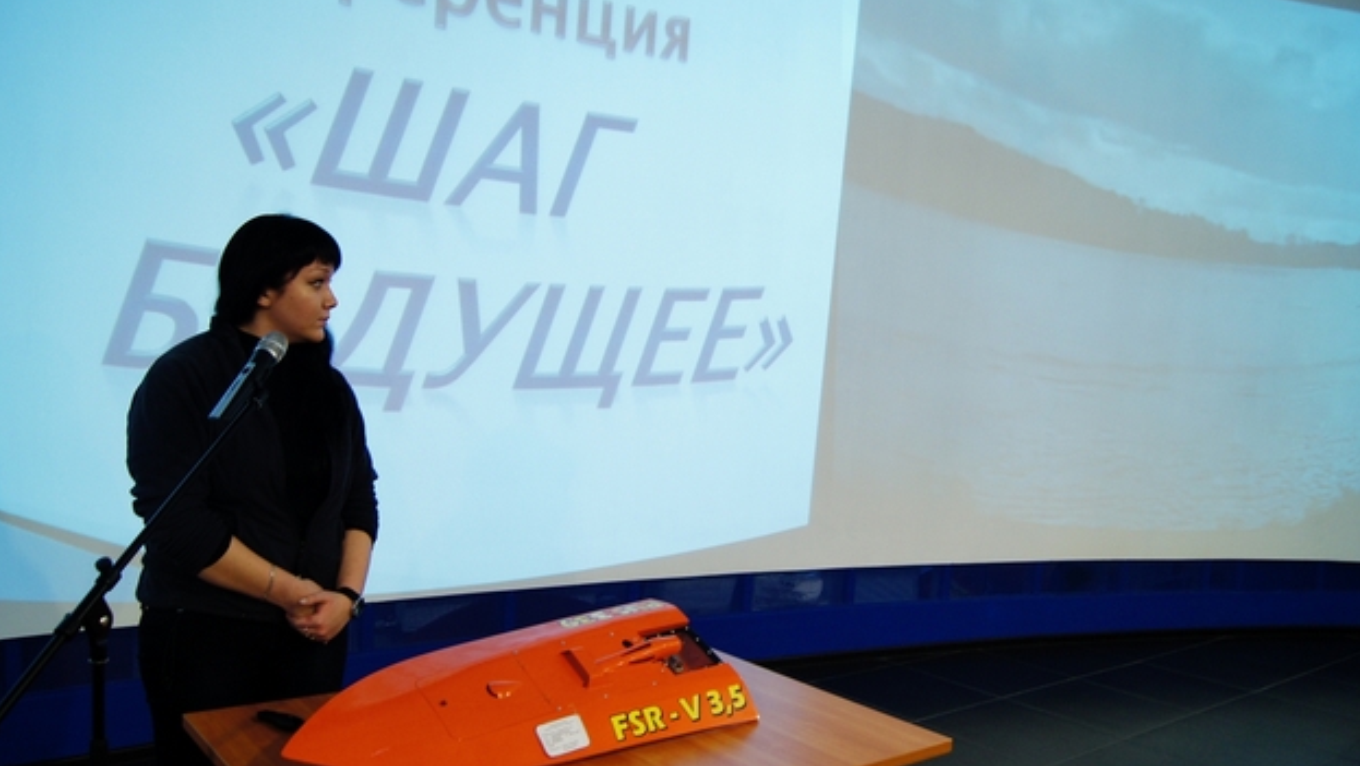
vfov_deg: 40.2
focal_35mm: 29
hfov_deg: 66.0
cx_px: 688
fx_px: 1046
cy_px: 433
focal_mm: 18
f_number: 3.5
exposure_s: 1/20
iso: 400
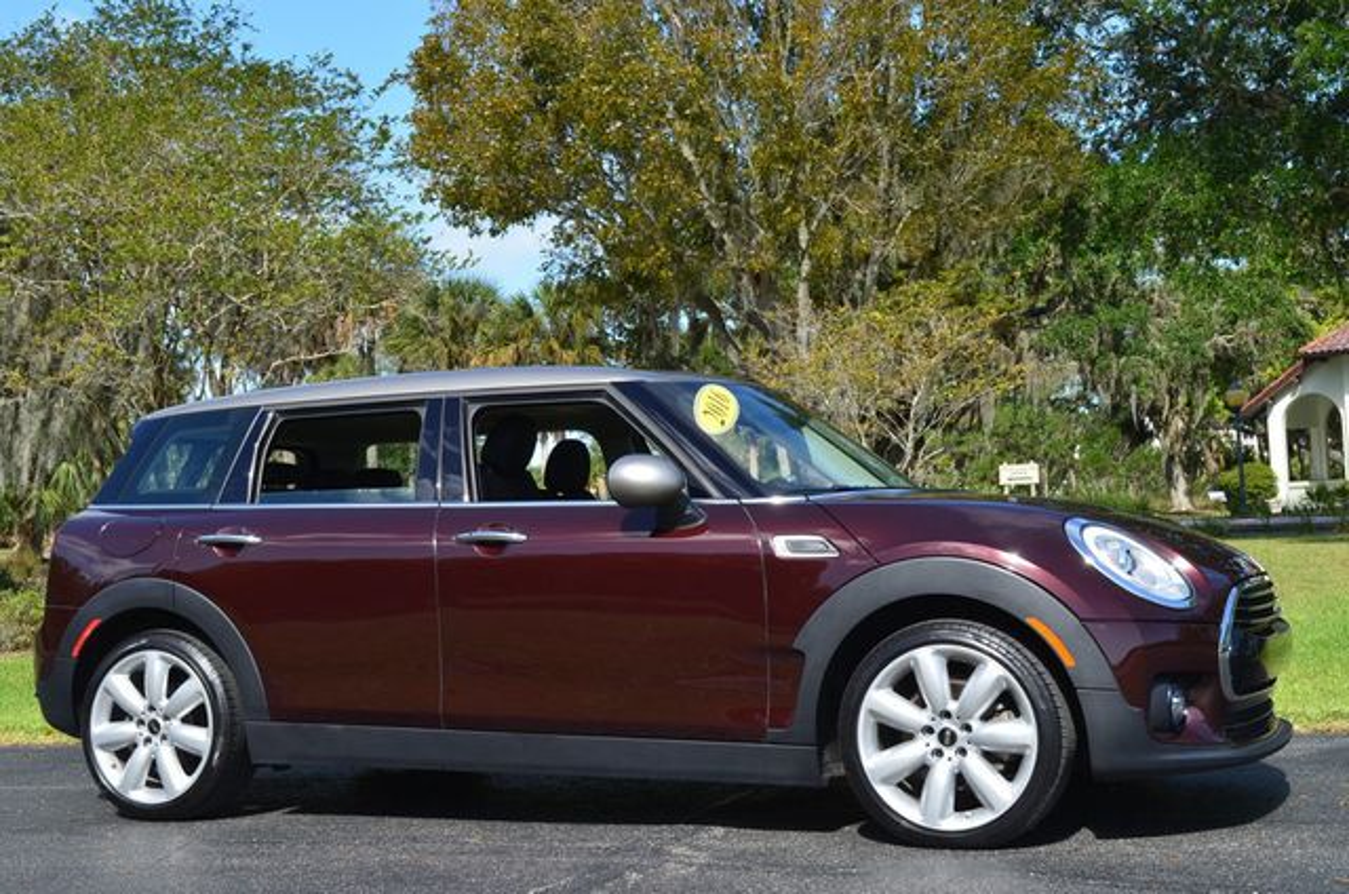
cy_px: 447
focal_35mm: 48
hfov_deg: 41.2
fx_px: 1795
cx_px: 674
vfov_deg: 28.0
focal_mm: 32
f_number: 11
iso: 200
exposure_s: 1/125
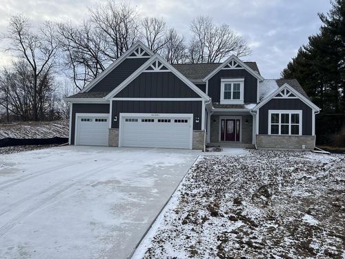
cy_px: 130
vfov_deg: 53.1
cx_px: 172
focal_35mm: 26
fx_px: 259
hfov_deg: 67.3
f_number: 1.5
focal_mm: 5.7
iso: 50
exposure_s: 1/1159
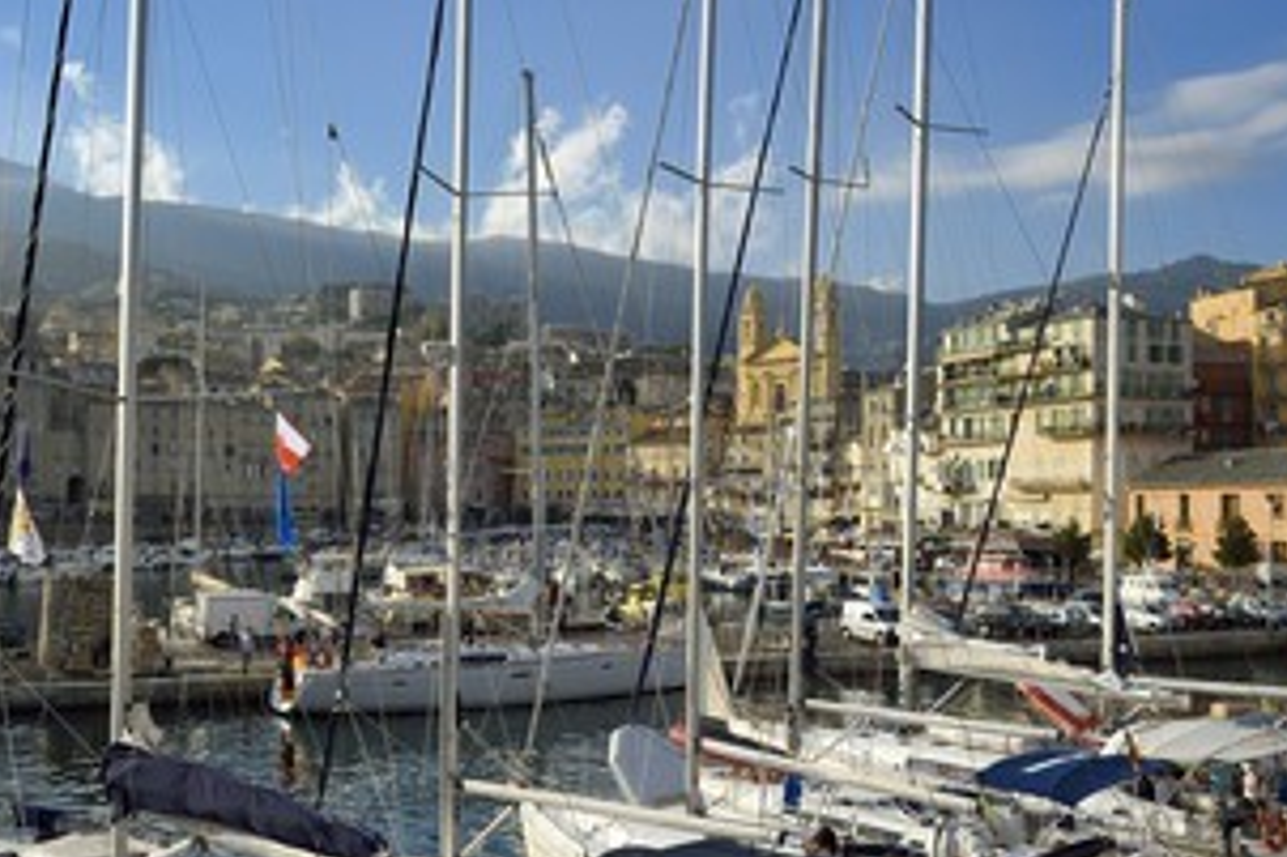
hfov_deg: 49.5
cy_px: 516
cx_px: 605
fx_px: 1393
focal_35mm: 39
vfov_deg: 34.1
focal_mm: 28
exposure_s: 1/250
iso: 200
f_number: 13
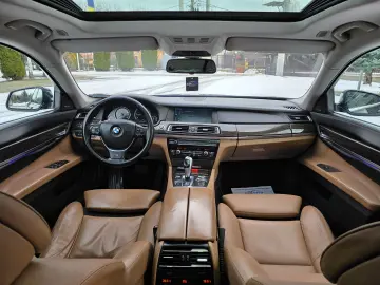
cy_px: 142
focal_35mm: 23
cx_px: 190
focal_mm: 6.3
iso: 40
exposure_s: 1/359
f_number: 1.7
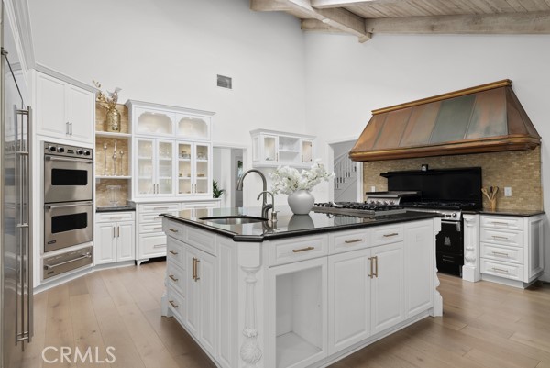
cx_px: 275
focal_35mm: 20
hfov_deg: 83.9
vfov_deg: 62.0
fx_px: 306
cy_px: 184
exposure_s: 1/8
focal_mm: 20
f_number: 8
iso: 250
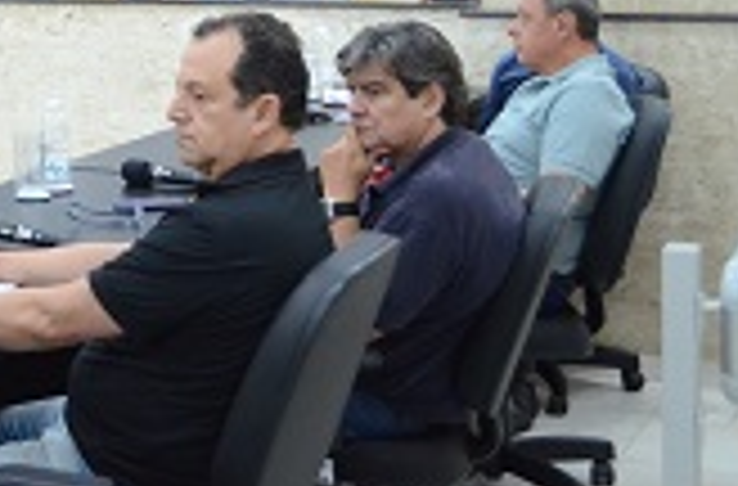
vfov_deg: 15.0
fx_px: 1797
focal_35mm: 88
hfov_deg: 21.9
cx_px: -76
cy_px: -50
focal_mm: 24
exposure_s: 1/125
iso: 2000
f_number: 4
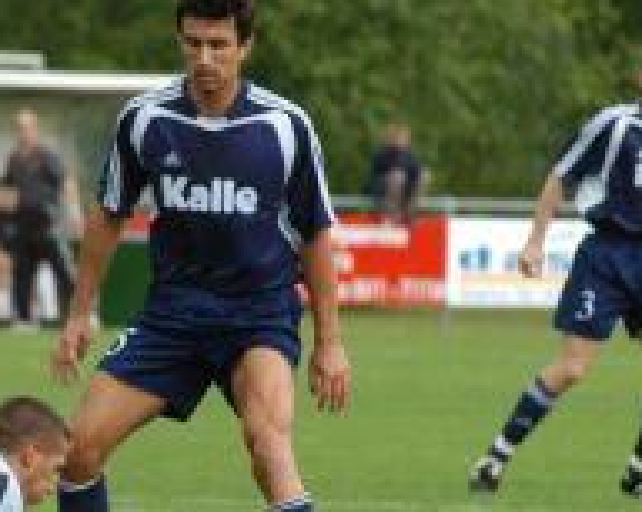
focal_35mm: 587
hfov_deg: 3.3
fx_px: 11136
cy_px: 328
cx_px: 10
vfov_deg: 2.6
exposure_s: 1/350
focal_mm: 200
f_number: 5
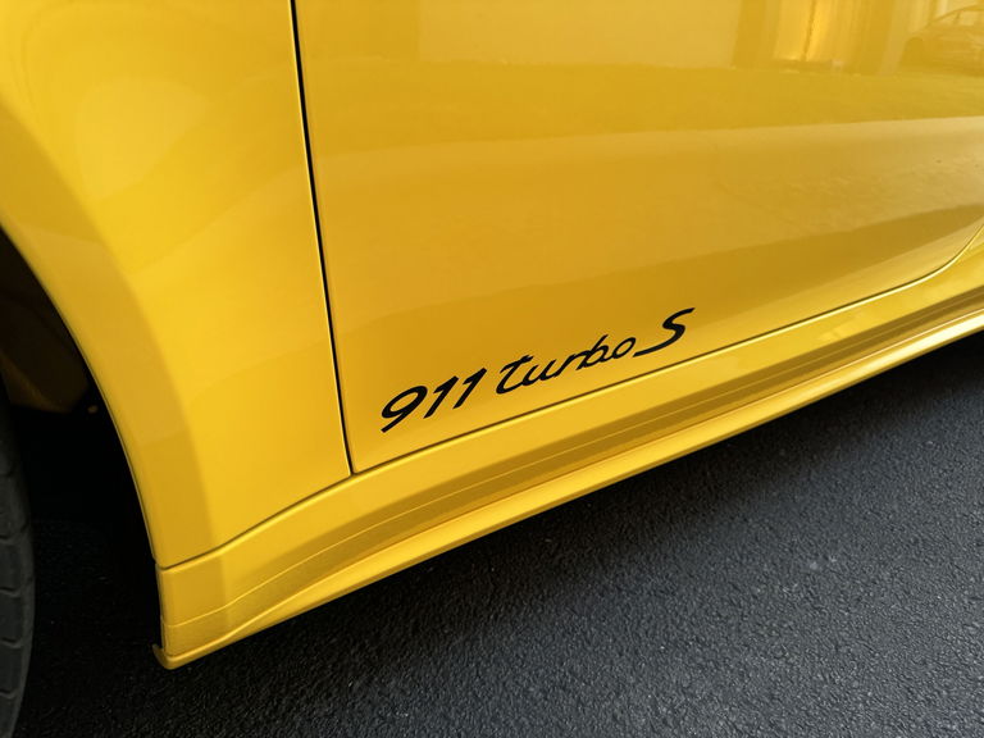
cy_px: 369
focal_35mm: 24
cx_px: 492
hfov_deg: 71.6
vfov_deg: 56.8
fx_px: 682
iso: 200
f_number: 1.78
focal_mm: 6.76
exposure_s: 1/104
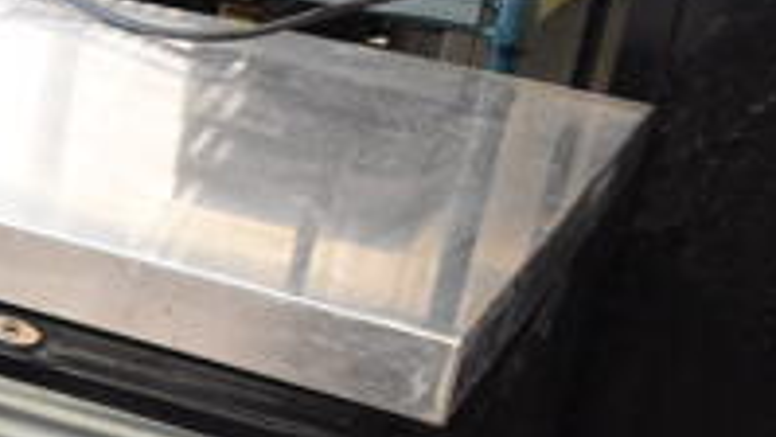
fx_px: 1790
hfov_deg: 20.8
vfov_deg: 13.5
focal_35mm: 87
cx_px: -386
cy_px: 523
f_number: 3.5
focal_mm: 18
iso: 4500
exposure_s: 1/125
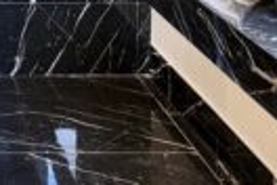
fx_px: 700
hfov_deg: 20.4
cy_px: -196
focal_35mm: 91
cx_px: -88
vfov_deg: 12.9
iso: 200
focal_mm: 16
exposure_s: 1/1.67
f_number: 10
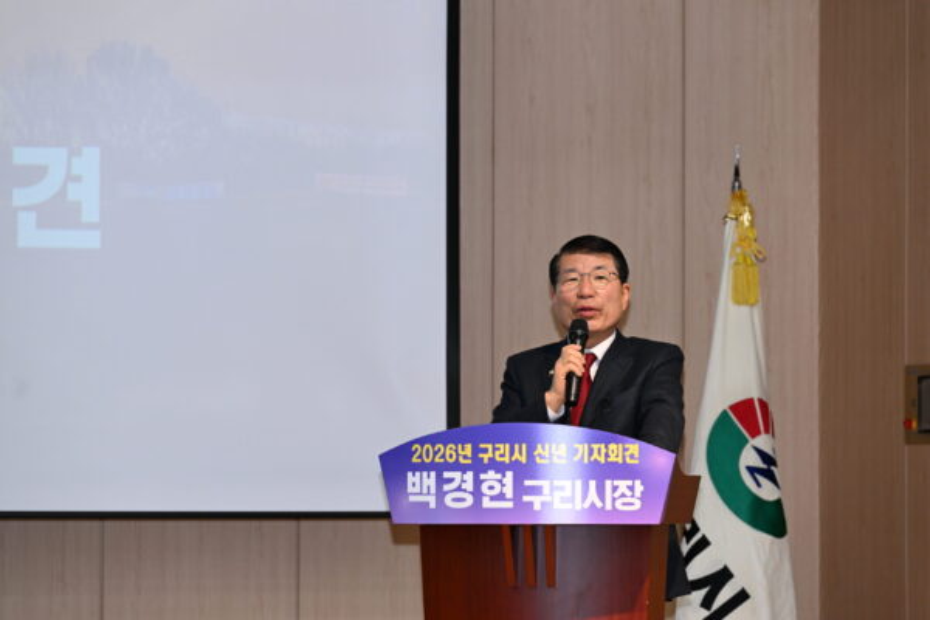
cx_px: 465
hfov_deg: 10.3
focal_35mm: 200
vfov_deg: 6.9
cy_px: 310
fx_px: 5166
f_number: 5.6
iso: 1600
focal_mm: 200
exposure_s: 1/125
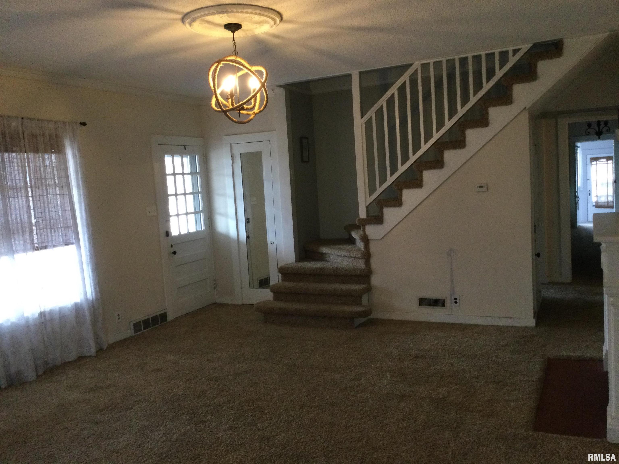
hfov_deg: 58.4
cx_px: 310
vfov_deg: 45.4
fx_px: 554
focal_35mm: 31
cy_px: 232
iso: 160
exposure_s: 1/30
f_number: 2.4
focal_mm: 3.3
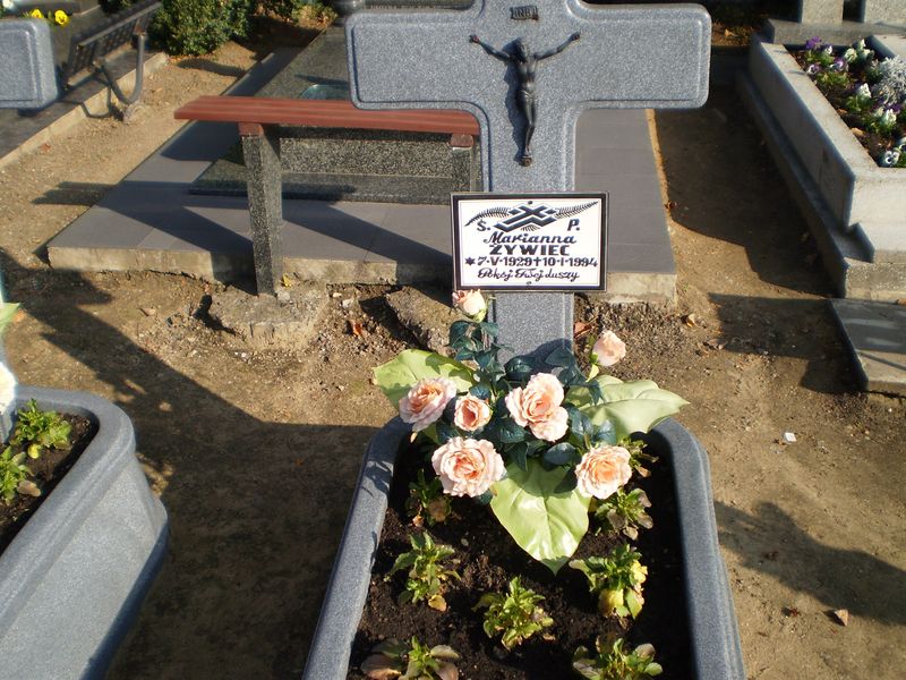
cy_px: 340
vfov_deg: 39.7
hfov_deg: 51.4
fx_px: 942
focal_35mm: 36
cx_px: 453
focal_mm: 6.3
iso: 64
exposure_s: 1/640
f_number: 3.1
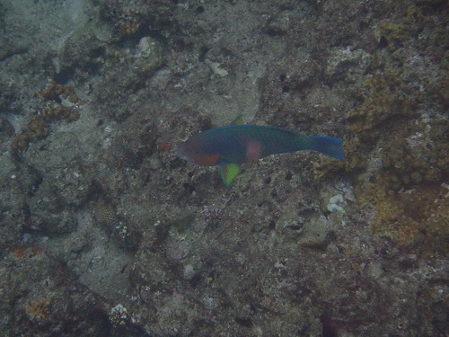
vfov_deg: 20.2
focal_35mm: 73
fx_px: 947
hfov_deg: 26.7
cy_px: 168
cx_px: 224
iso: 500
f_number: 5.7
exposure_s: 1/200
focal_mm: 13.1
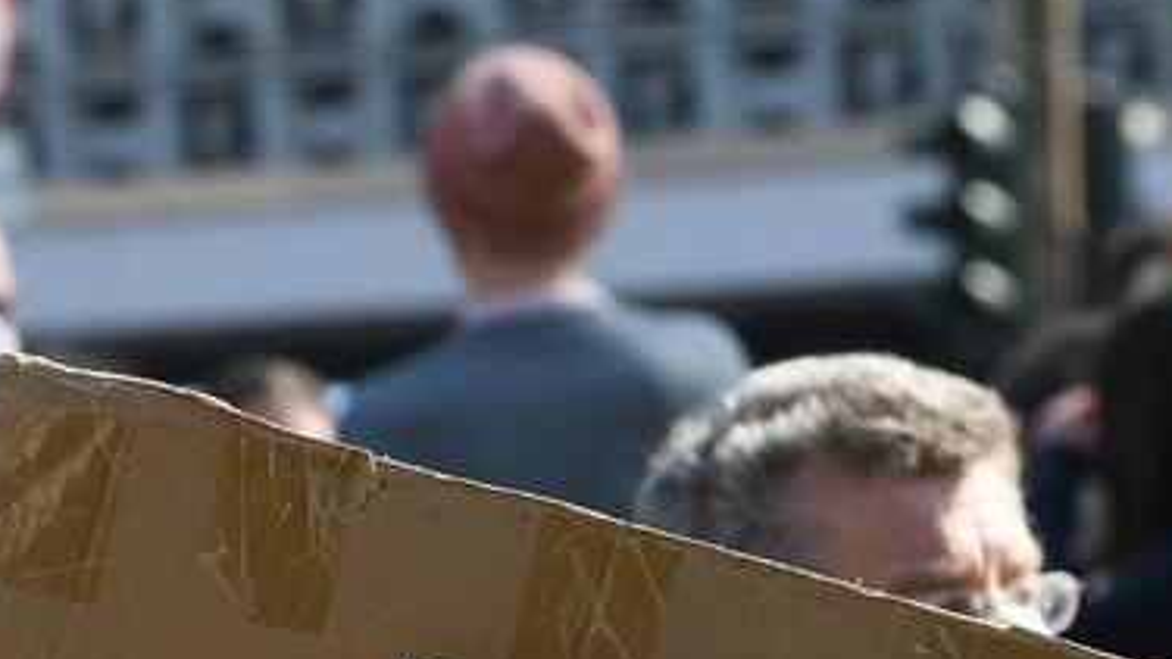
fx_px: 21849
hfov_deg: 3.1
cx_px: -209
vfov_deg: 1.7
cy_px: 1177
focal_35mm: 703
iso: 200
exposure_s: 1/250
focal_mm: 140
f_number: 8
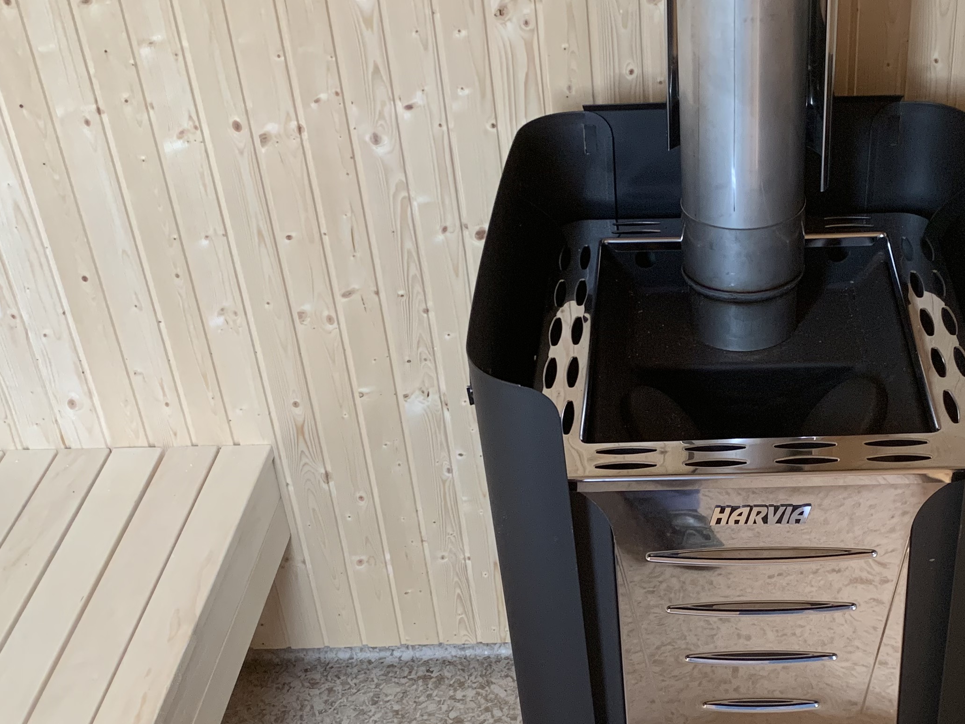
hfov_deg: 37.1
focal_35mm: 51
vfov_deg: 28.4
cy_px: 477
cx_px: 645
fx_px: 1422
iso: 200
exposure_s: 1/60
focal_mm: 4.25
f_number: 1.8
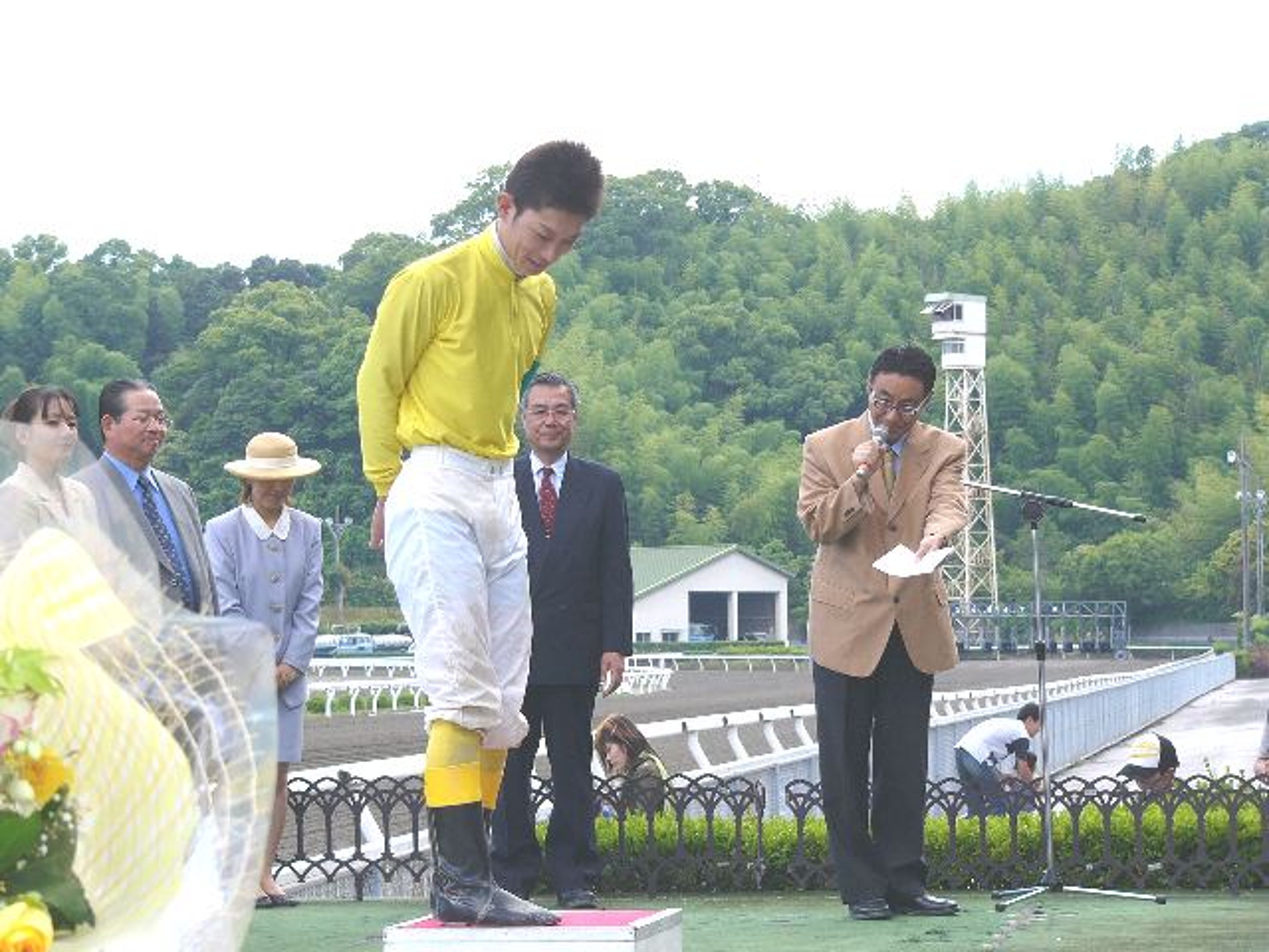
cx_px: 634
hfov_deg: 18.2
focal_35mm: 108
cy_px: 476
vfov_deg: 13.7
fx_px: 3959
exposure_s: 1/200
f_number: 4
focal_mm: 18
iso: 50
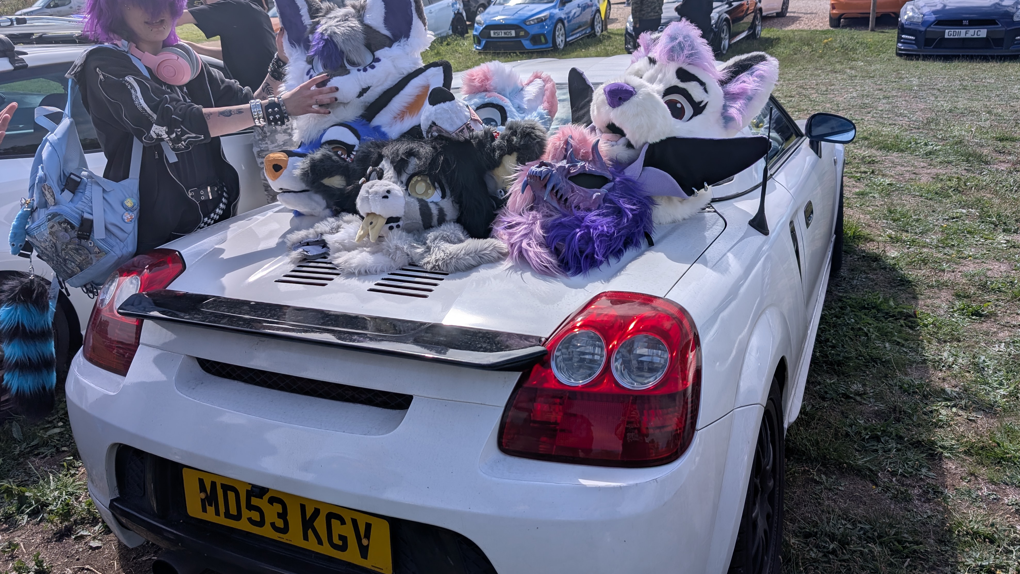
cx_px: 518
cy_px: 226
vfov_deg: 42.7
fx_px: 730
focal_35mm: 27
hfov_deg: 69.9
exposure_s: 1/2088
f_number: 1.68
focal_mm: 6.9
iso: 19
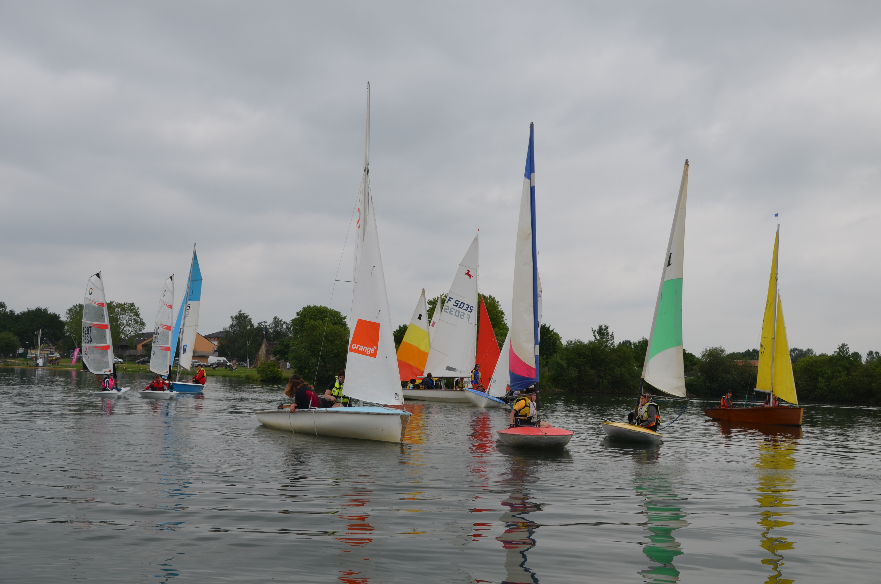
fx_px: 806
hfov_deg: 57.3
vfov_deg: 39.8
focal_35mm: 33
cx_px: 440
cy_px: 292
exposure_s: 1/250
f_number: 8
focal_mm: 22
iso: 100
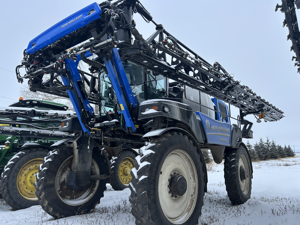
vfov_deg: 53.1
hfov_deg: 67.3
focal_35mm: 26
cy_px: 112
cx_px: 150
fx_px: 225
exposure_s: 1/1209
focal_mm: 5.7
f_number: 1.5
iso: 50
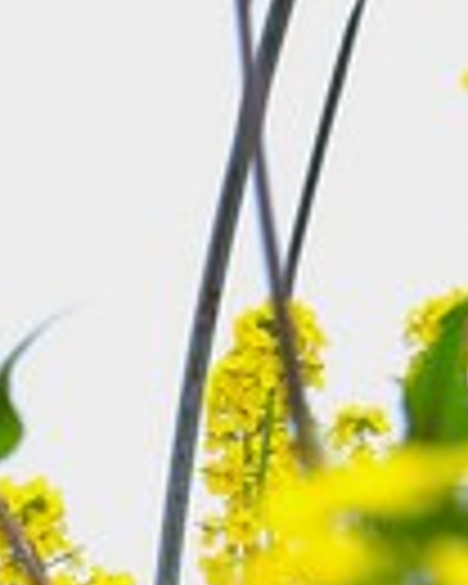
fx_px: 3324
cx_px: -729
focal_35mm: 192
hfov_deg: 7.4
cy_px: 848
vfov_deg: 9.8
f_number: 7.1
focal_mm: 31
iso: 400
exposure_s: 1/200
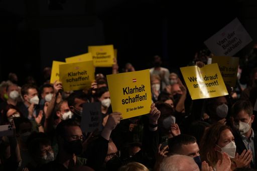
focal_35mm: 102
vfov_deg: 13.4
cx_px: 128
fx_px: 728
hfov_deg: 20.0
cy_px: 86
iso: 2000
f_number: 2.8
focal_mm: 68
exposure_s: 1/500
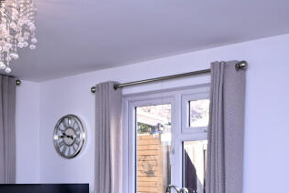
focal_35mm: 58
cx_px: 89
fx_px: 466
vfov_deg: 22.9
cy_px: 163
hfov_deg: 34.1
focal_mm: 12
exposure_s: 1/160
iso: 400
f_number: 3.5
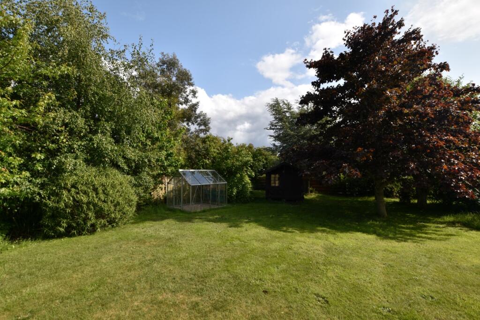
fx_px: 200
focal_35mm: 15
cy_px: 160
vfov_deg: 77.3
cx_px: 240
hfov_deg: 100.4
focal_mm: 10
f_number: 8
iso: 100
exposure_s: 1/200
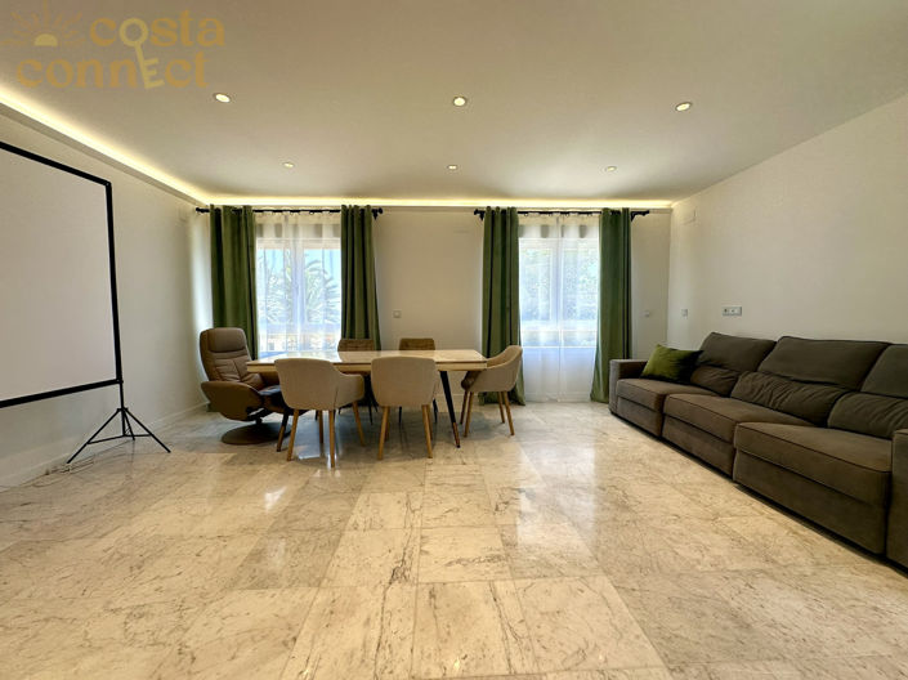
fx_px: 367
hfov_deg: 102.1
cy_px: 340
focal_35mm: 14
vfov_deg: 85.6
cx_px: 454
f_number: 2.2
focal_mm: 2.22
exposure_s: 1/168
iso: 40
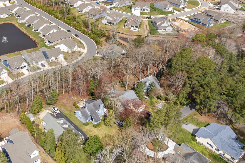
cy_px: 50
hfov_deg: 46.2
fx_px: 272
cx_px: 52
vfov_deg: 33.0
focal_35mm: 40
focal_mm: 8.38
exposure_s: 1/1600
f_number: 2.8
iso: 100
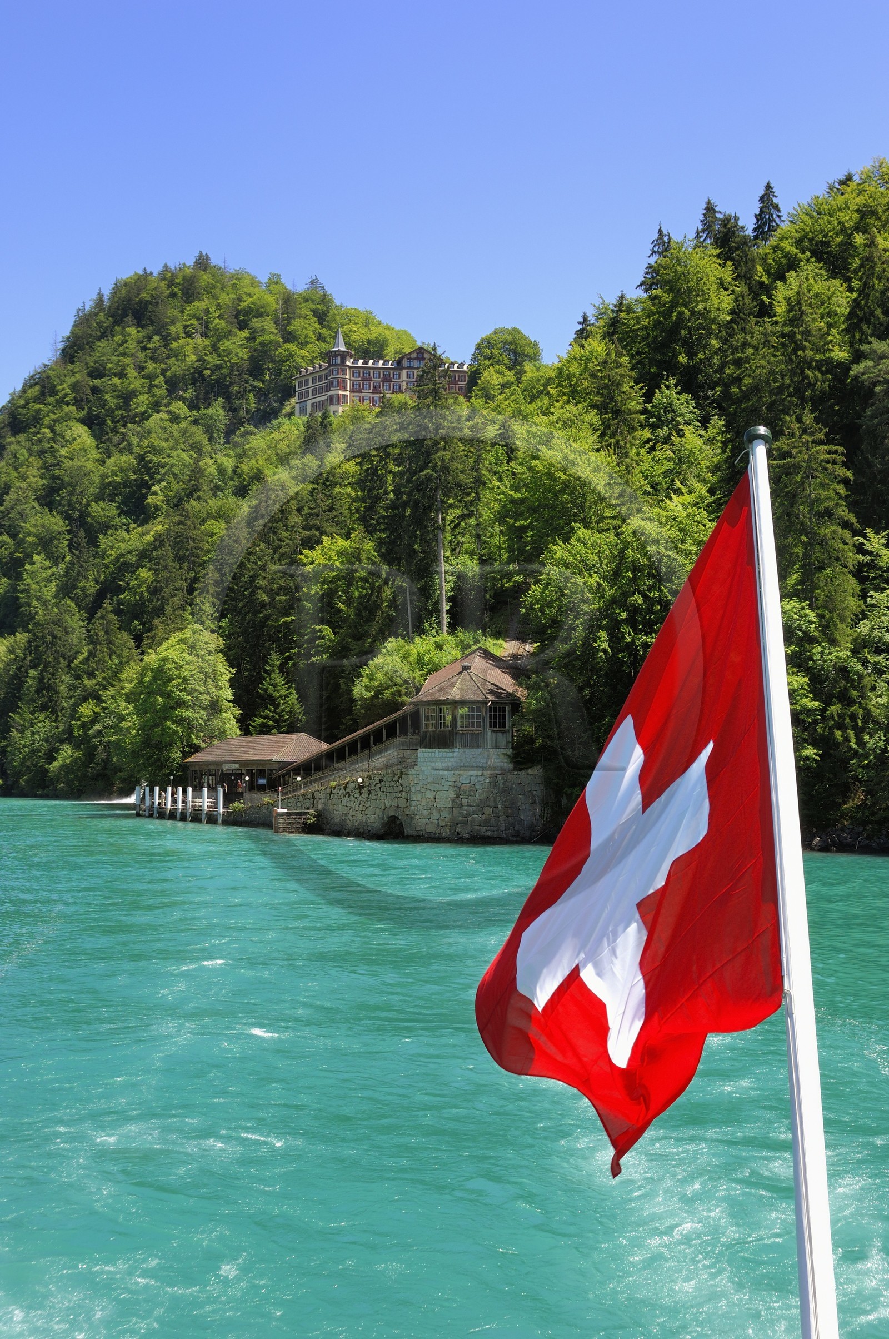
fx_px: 1560
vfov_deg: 46.4
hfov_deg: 31.8
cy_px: 670
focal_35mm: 42
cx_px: 444
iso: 100
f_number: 5.6
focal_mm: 28
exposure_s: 1/200
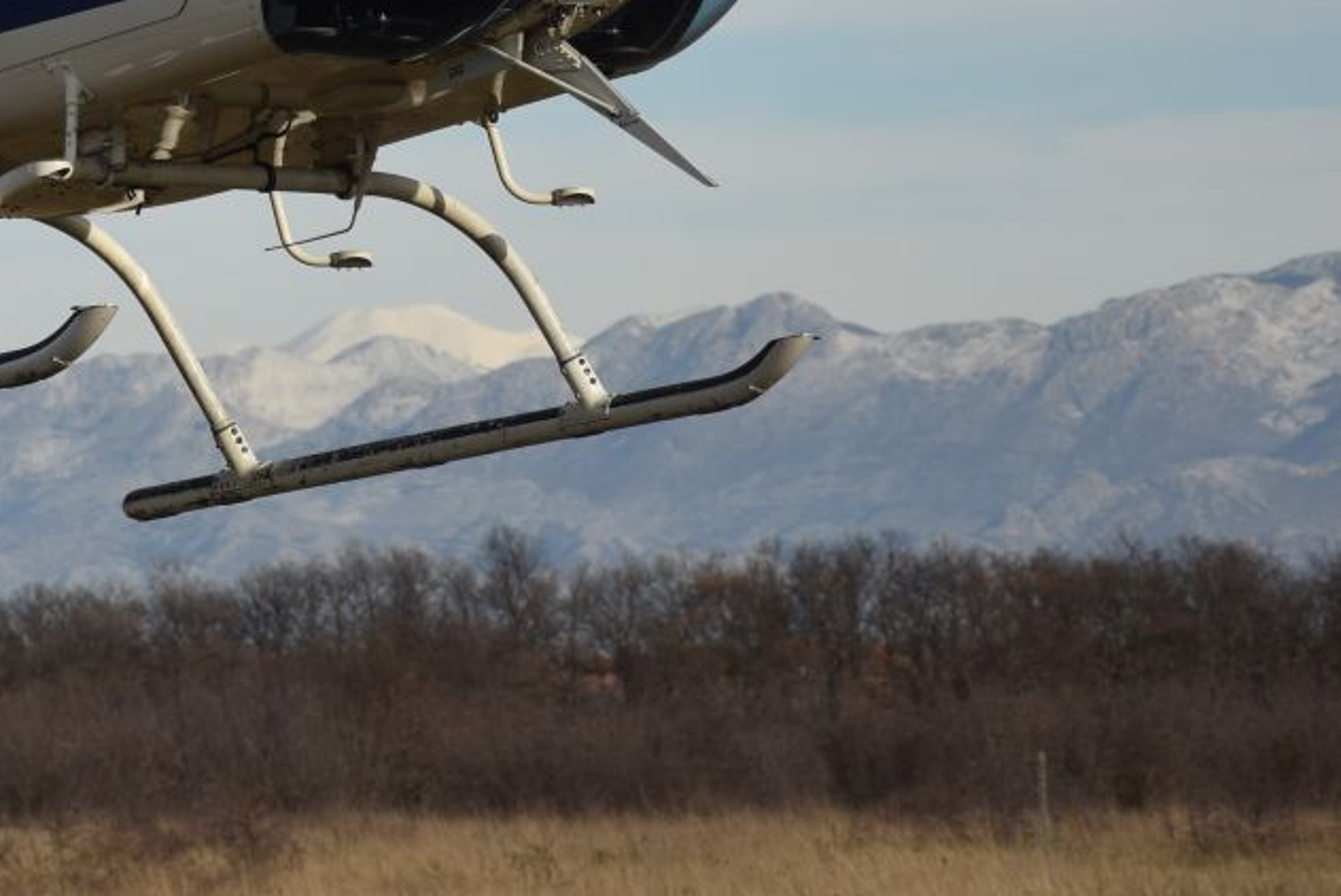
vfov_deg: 3.7
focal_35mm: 372
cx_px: -134
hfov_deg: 5.5
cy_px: -207
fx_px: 13863
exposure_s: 1/640
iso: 100
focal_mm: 98
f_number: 6.3
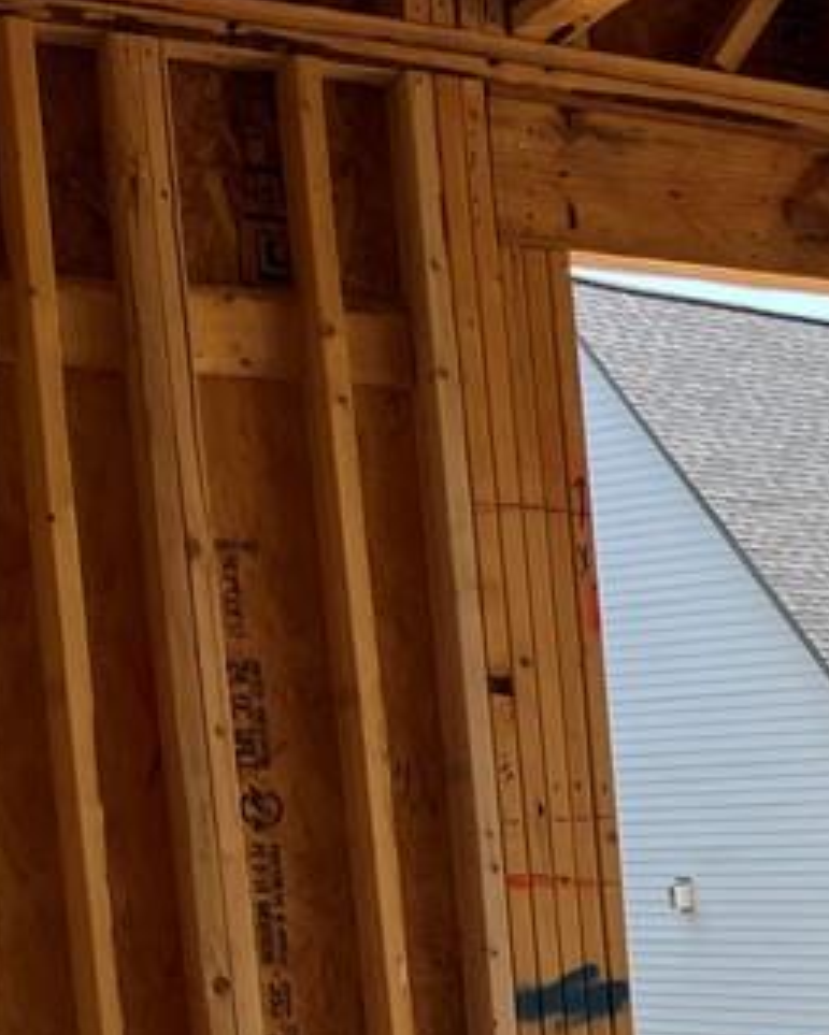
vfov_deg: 22.4
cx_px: 1629
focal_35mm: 81
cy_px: 1106
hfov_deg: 15.4
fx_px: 2483
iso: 50
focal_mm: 5.1
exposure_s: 1/898
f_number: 1.6
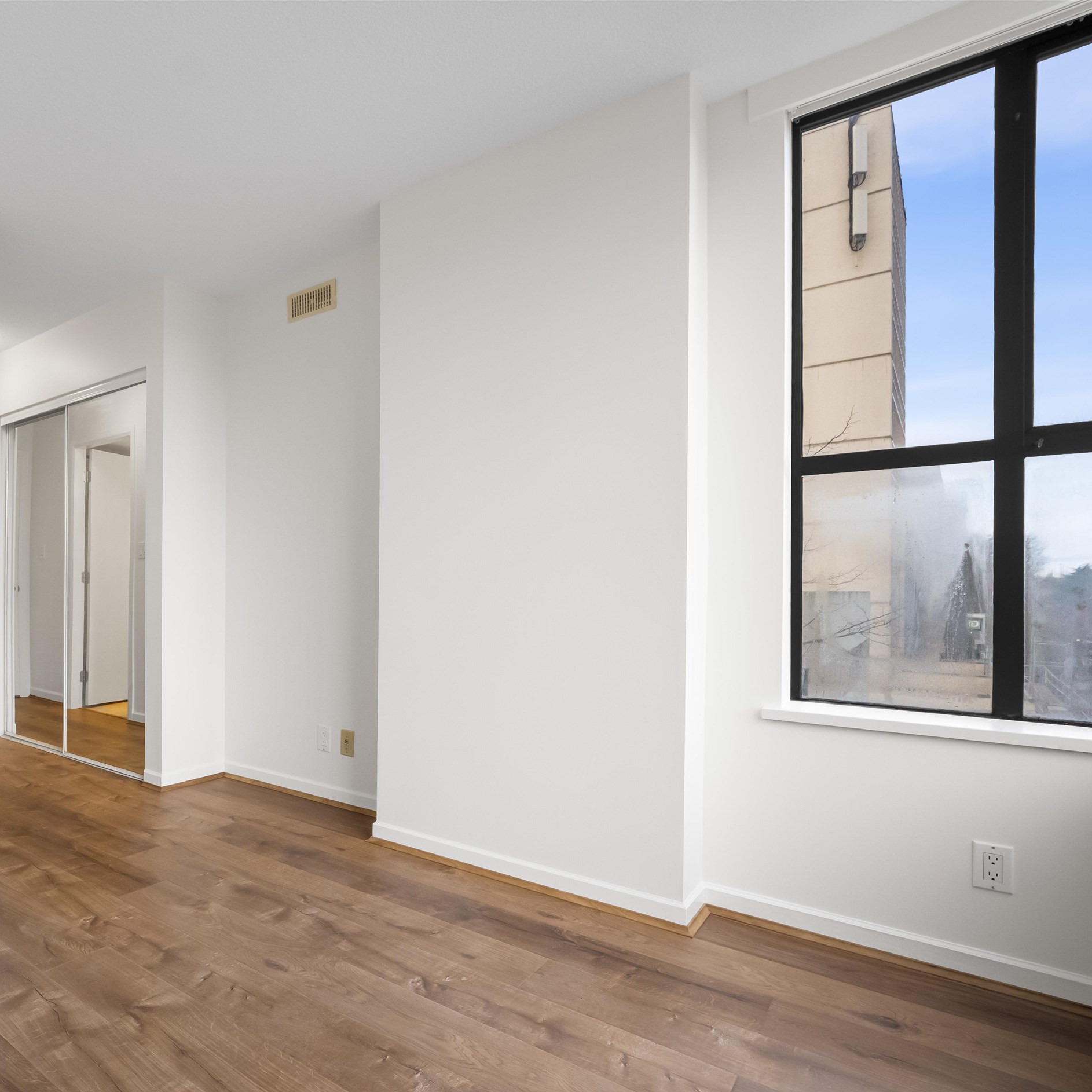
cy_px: 592
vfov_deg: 78.4
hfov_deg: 71.7
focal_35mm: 19
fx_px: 667
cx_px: 240
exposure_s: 1/5
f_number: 9
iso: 250
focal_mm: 9
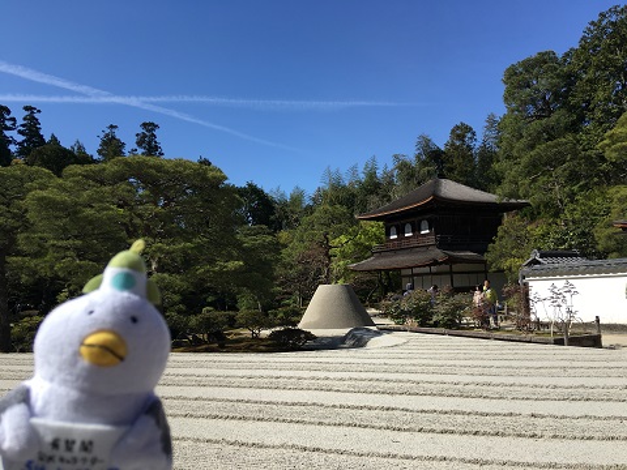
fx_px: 525
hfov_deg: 61.7
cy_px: 235
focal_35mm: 29
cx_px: 314
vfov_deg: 48.2
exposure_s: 1/1570
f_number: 2.2
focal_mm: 4.15
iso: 25
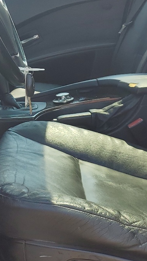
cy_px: 89
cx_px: 35
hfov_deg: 17.9
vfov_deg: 31.2
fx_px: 464
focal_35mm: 67
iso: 50
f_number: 1.5
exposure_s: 1/769
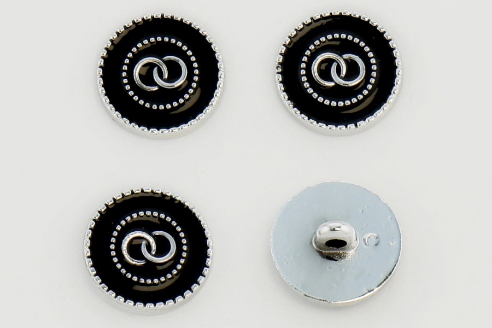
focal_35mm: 82
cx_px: 246
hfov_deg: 24.6
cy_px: 164
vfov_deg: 16.6
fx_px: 1127
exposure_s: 1/400
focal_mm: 55
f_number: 9
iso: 200
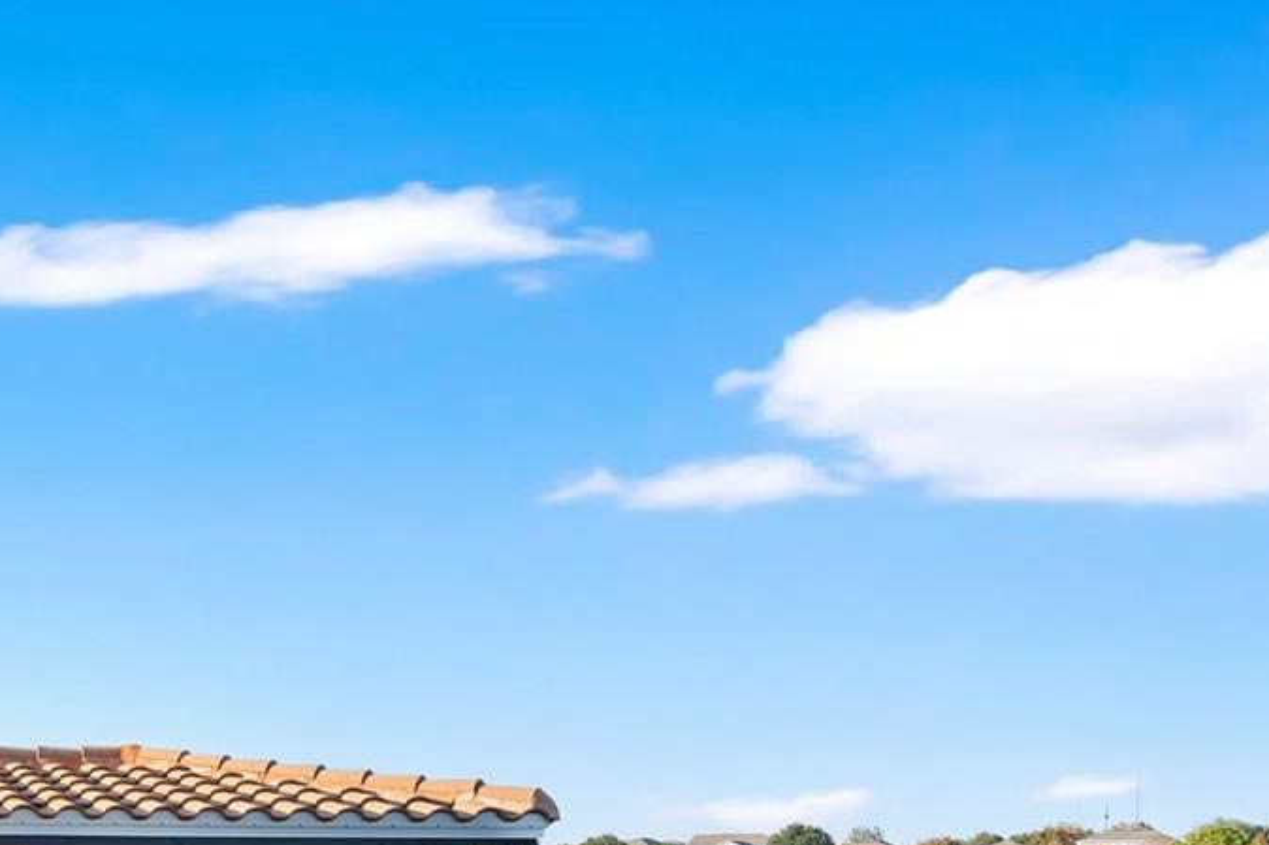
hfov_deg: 39.6
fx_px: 1339
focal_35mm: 38
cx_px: -181
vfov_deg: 31.0
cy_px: 943
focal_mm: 16
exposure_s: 1/125
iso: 100
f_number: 9
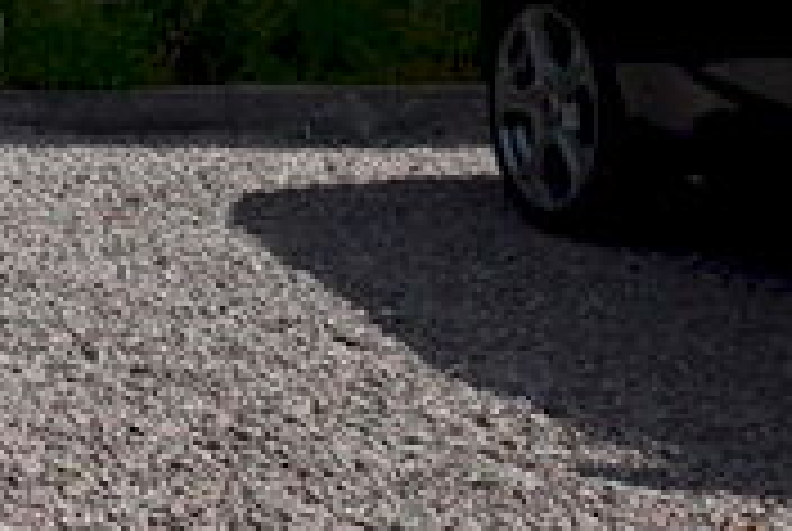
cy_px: -394
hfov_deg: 14.8
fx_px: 2622
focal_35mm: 119
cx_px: -684
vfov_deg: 10.9
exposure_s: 1/400
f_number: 10
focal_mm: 20
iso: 200
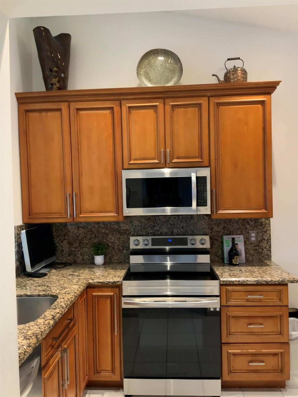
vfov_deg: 61.7
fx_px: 333
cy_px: 198
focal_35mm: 29
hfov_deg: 48.2
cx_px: 149
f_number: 1.8
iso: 160
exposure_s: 1/60
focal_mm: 3
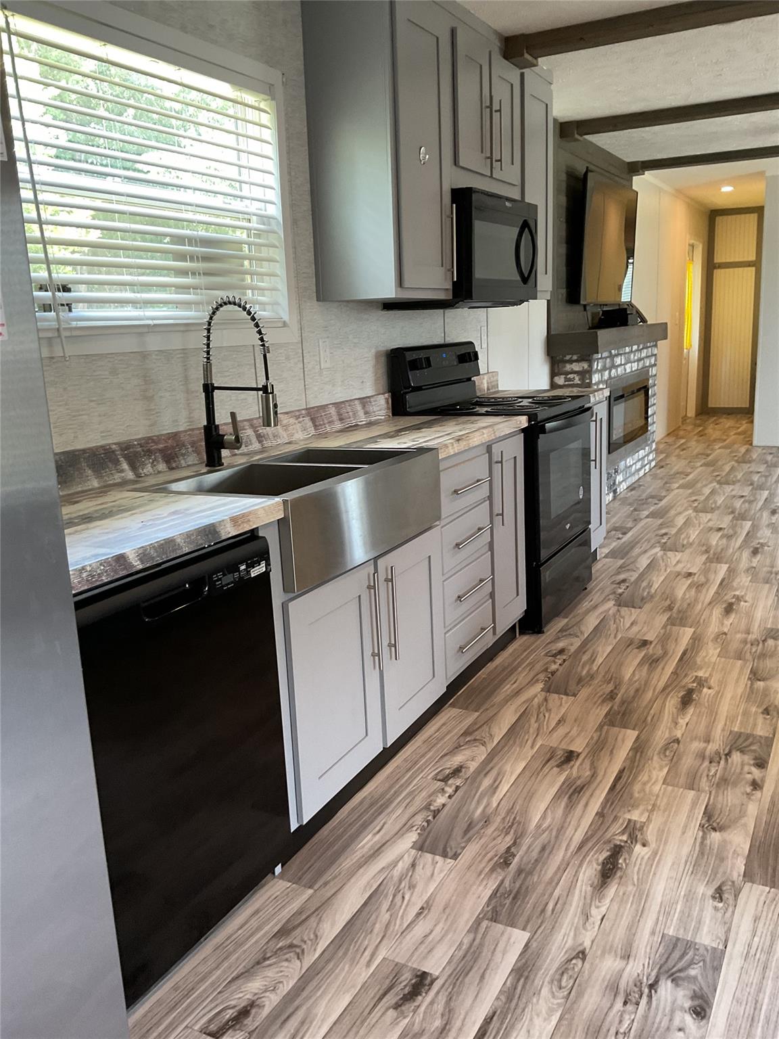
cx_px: 390
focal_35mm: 29
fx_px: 870
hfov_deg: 48.2
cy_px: 520
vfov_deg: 61.7
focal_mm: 3
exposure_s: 1/60
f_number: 1.8
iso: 100
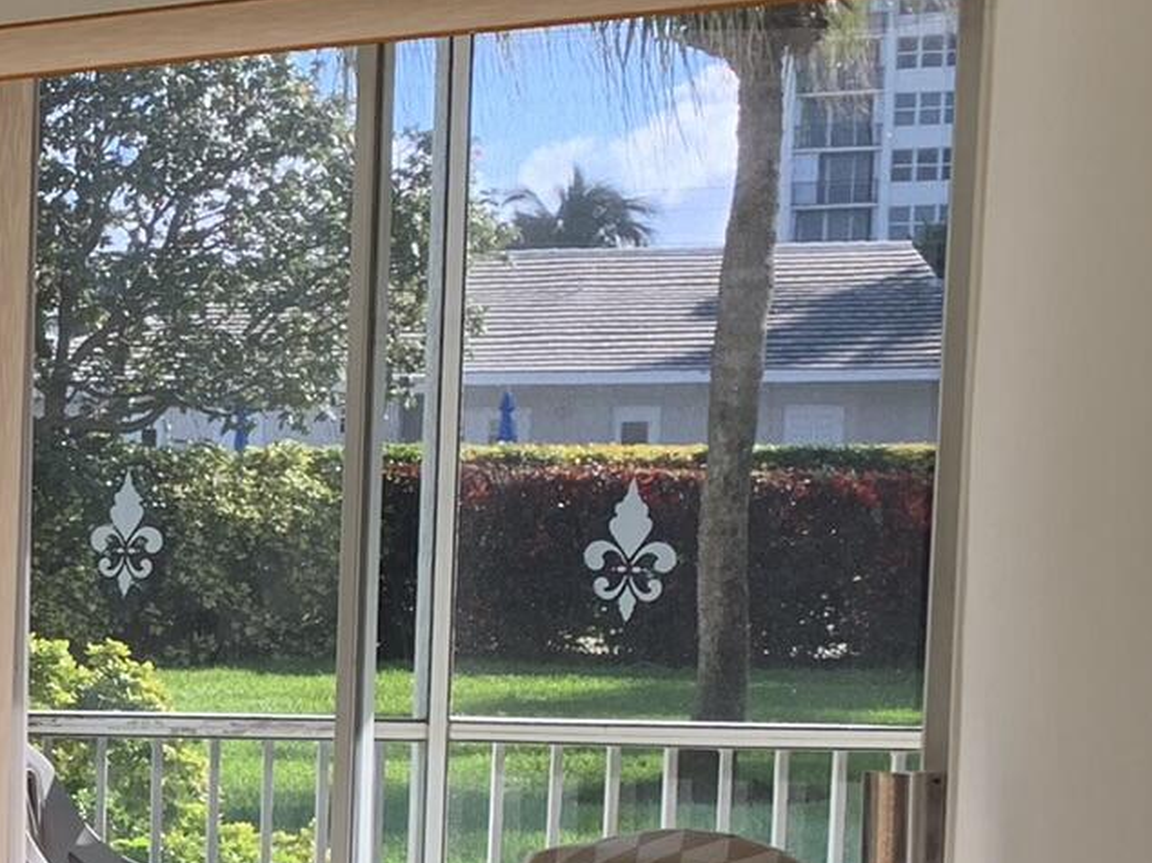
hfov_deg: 20.0
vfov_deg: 17.4
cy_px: 741
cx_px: -600
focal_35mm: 84
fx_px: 2794
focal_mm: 4.25
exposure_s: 1/239
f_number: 1.8
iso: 25
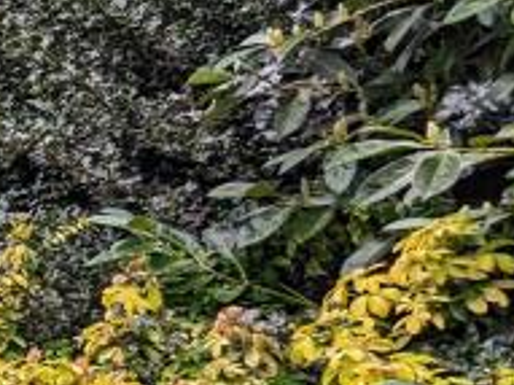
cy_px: 330
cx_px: -858
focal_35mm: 86
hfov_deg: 13.2
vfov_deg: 17.0
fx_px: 1276
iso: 49
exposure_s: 1/537
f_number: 2.2
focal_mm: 2.35
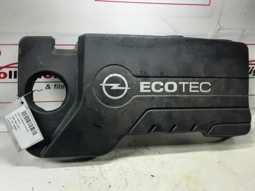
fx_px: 199
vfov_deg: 51.4
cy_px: 96
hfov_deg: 65.3
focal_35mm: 27
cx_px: 128
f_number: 1.9
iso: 160
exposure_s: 1/50
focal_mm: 2.91
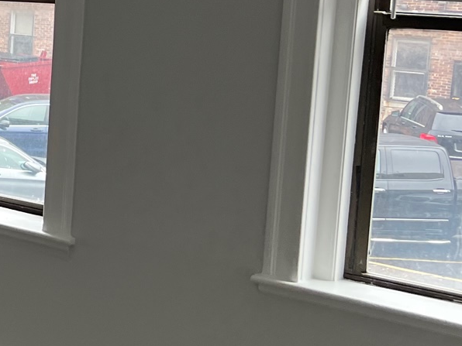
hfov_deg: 19.0
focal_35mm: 88
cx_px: -269
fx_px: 1174
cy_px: 81
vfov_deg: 16.7
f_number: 1.5
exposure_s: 1/120
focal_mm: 5.7
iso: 80
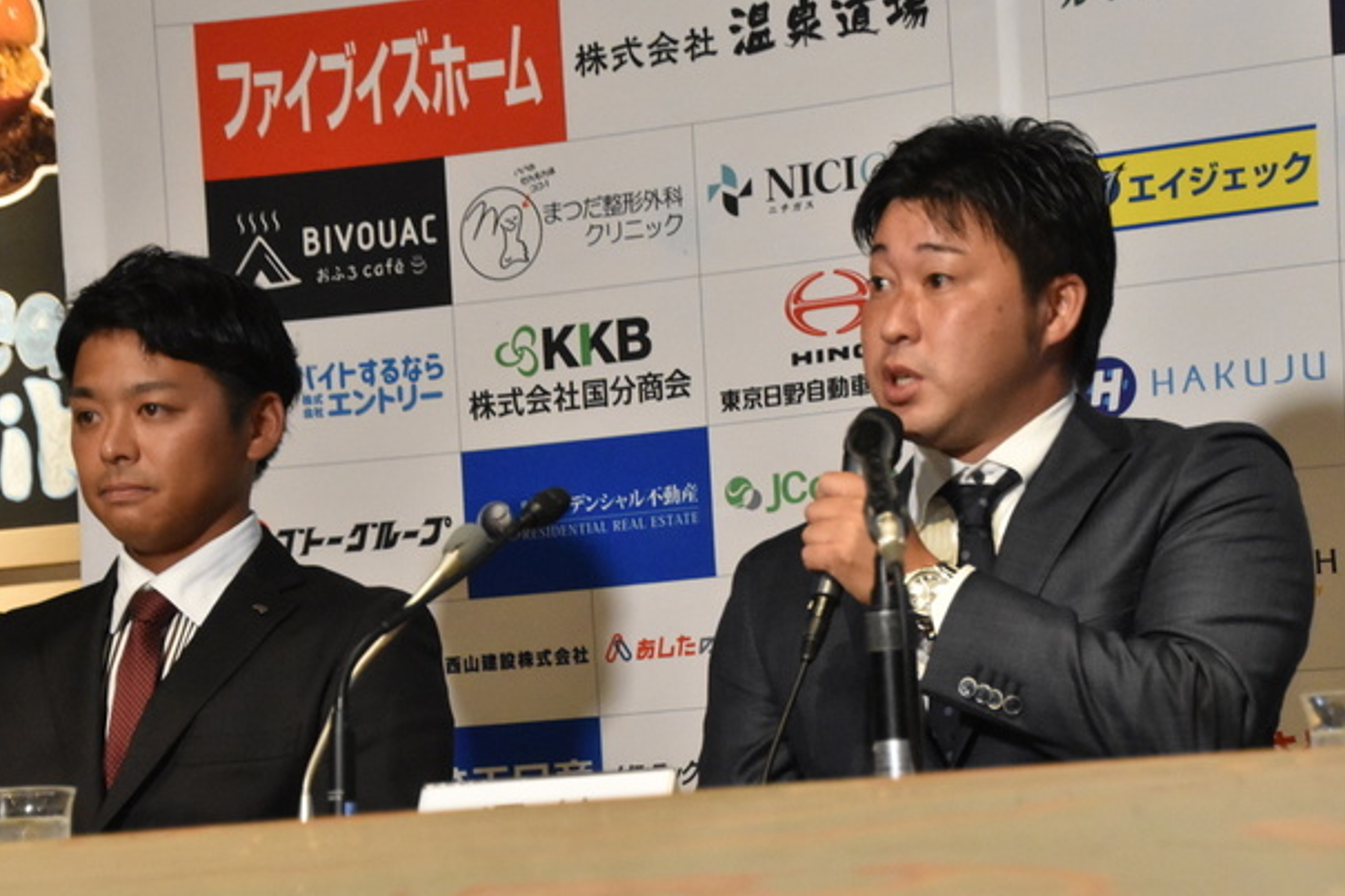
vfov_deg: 10.4
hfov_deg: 15.5
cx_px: 718
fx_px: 4930
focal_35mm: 132
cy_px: 462
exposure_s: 1/160
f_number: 5.6
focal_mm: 70
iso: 5000
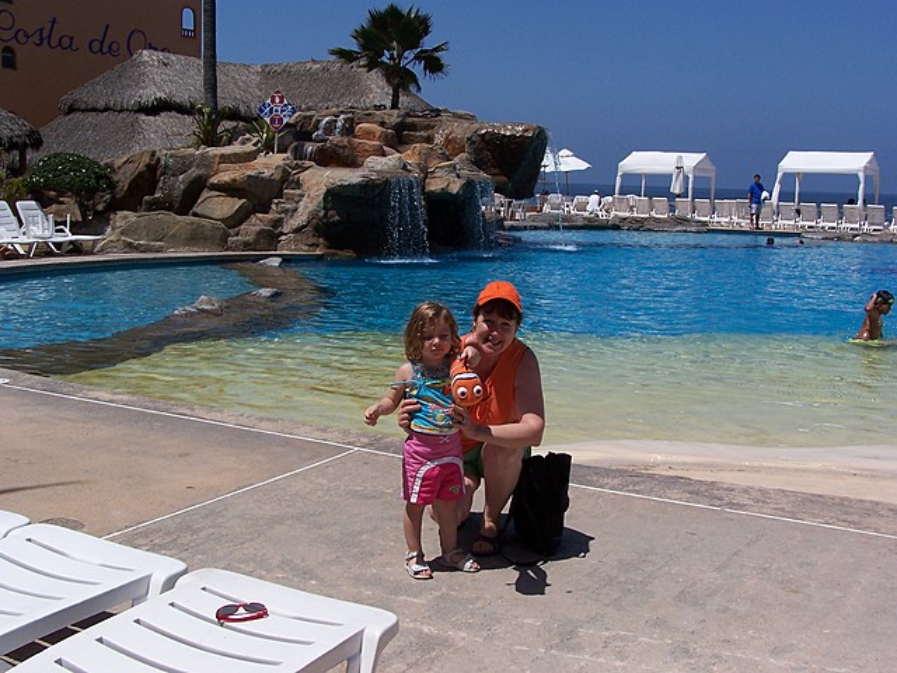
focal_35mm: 40
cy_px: 336
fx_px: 1037
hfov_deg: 46.8
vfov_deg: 36.0
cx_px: 448
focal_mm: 6.7
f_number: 5.6
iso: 80
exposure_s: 1/1000
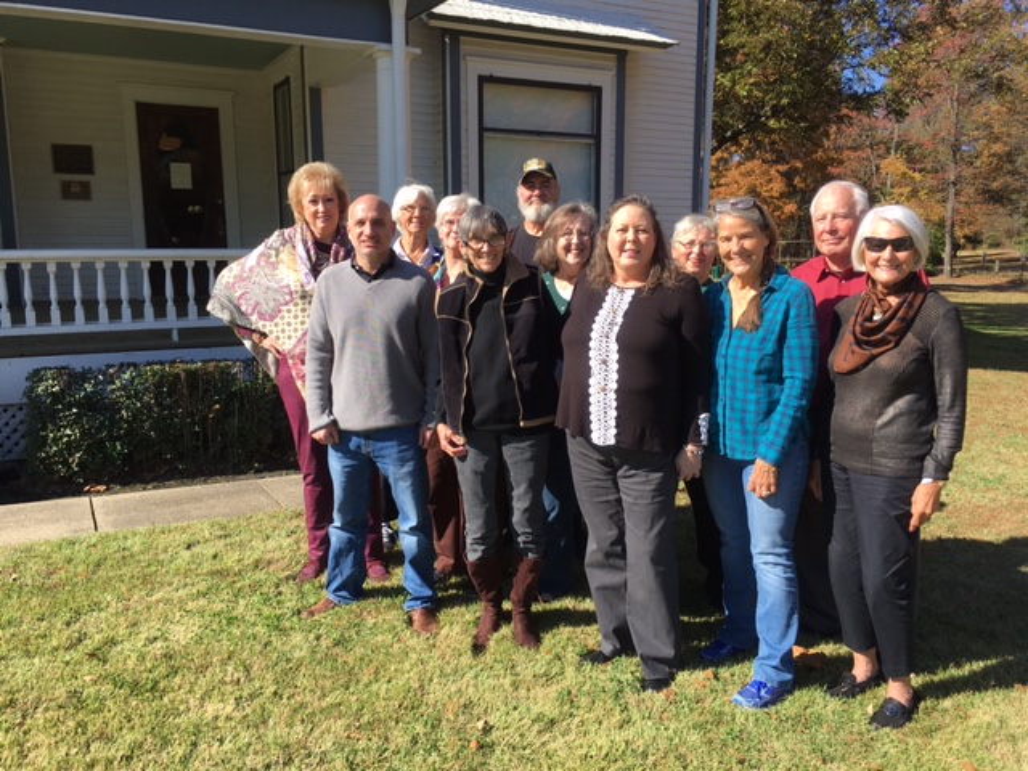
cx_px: 514
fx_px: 861
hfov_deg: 61.7
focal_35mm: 29
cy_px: 386
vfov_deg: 48.2
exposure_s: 1/962
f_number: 2.2
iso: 25
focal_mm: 4.15
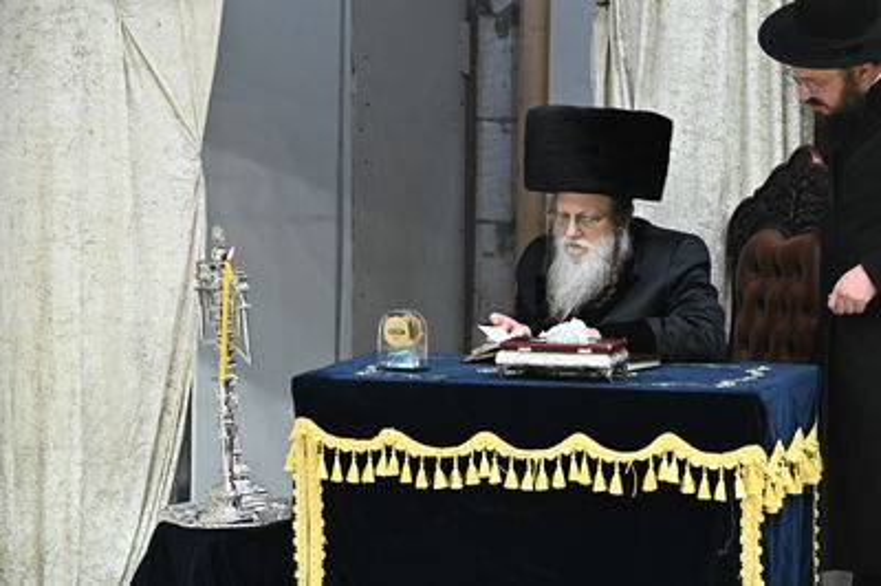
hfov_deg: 10.3
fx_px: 4890
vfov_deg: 6.9
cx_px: 440
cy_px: 293
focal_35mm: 200
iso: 3200
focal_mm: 200
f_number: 8
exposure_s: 1/200
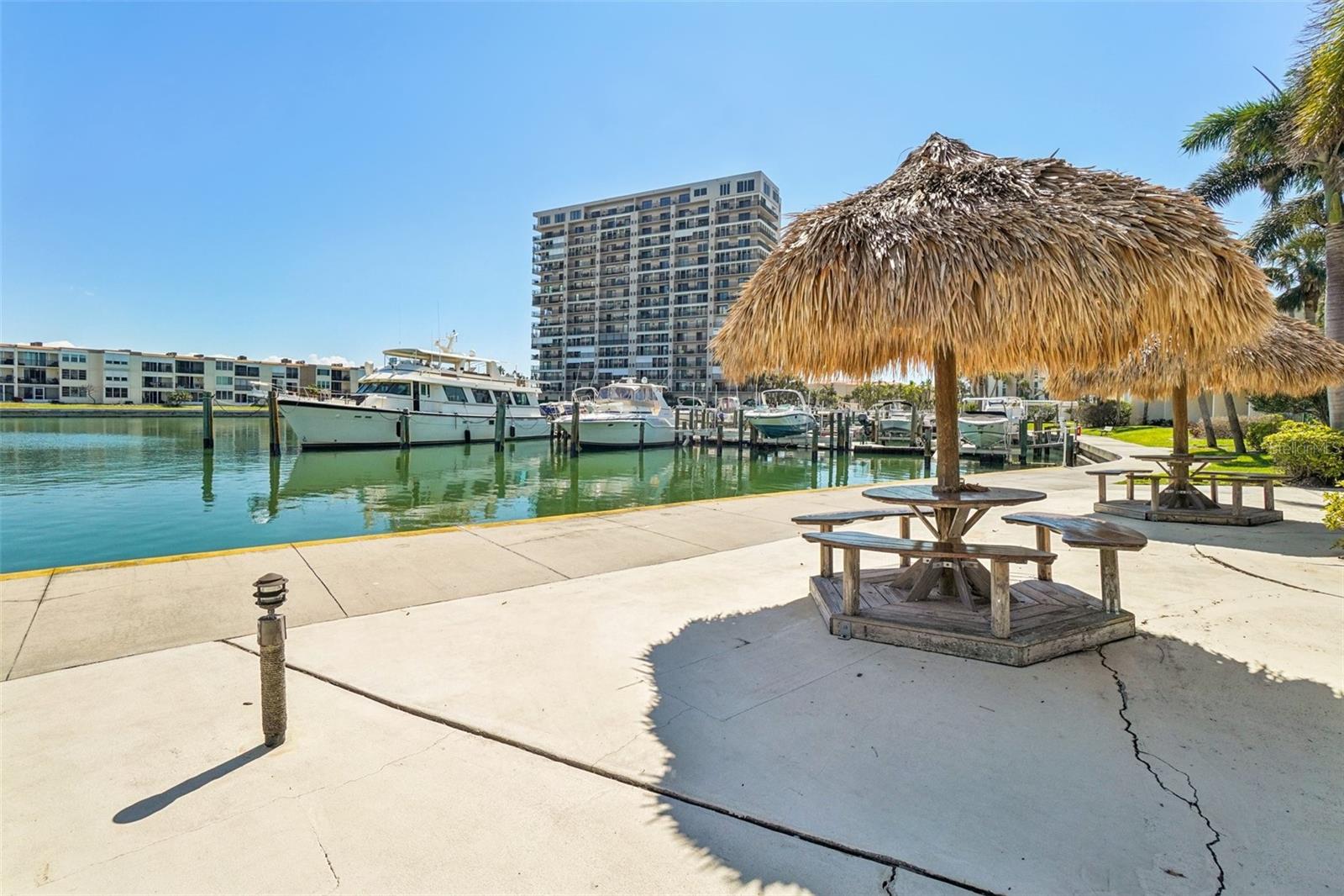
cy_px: 448
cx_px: 672
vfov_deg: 77.3
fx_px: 560
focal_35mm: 15
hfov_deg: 100.4
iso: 400
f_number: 8
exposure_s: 1/2500
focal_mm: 10
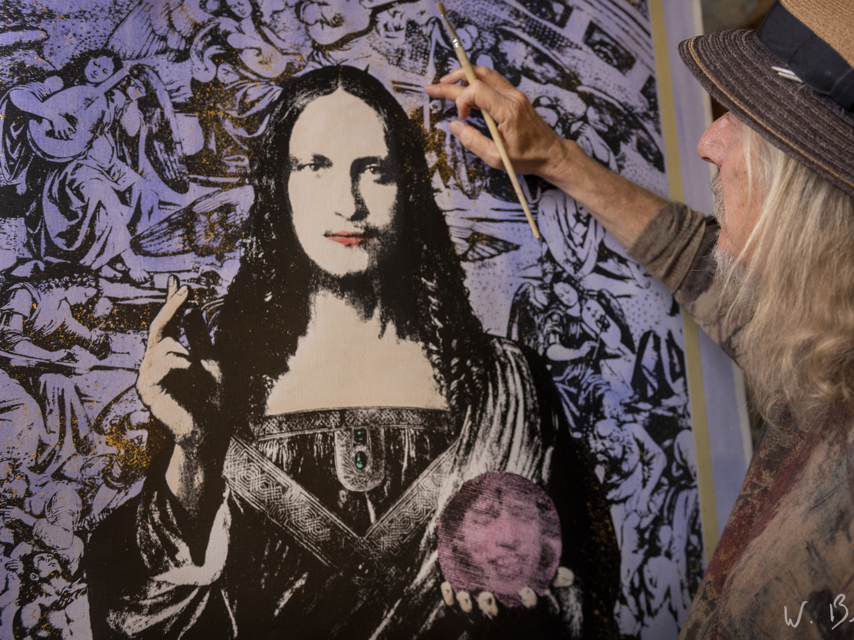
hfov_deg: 47.6
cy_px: 296
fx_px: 962
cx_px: 505
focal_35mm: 39
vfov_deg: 36.8
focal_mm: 32
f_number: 3.5
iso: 400
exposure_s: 1/200
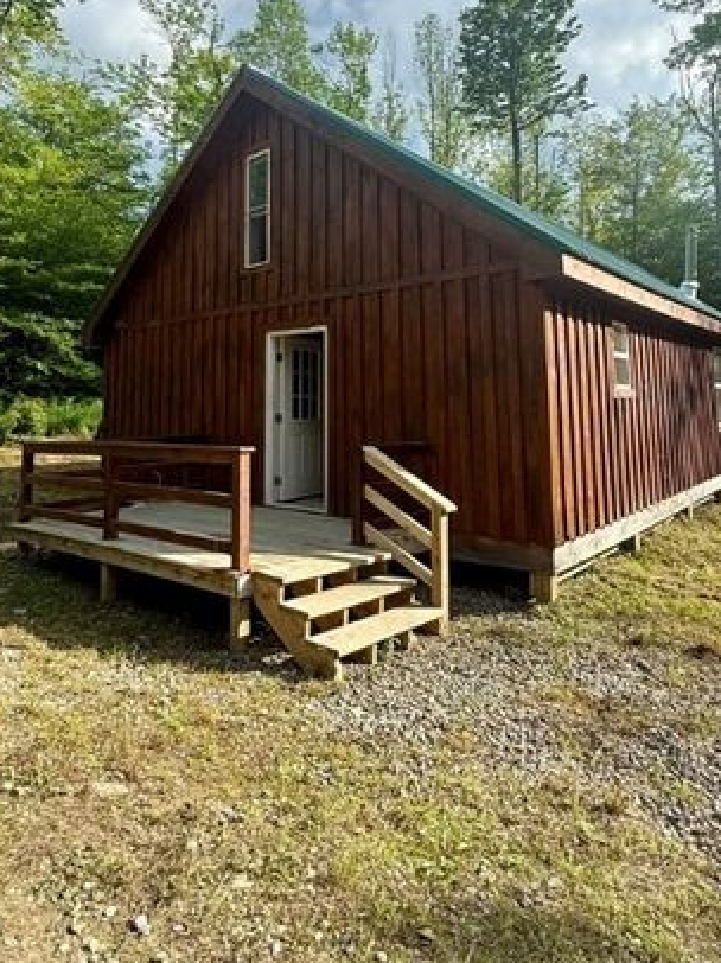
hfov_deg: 58.8
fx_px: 639
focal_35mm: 23
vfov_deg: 72.1
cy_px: 333
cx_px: 332
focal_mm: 2.22
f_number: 2.2
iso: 50
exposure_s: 1/686
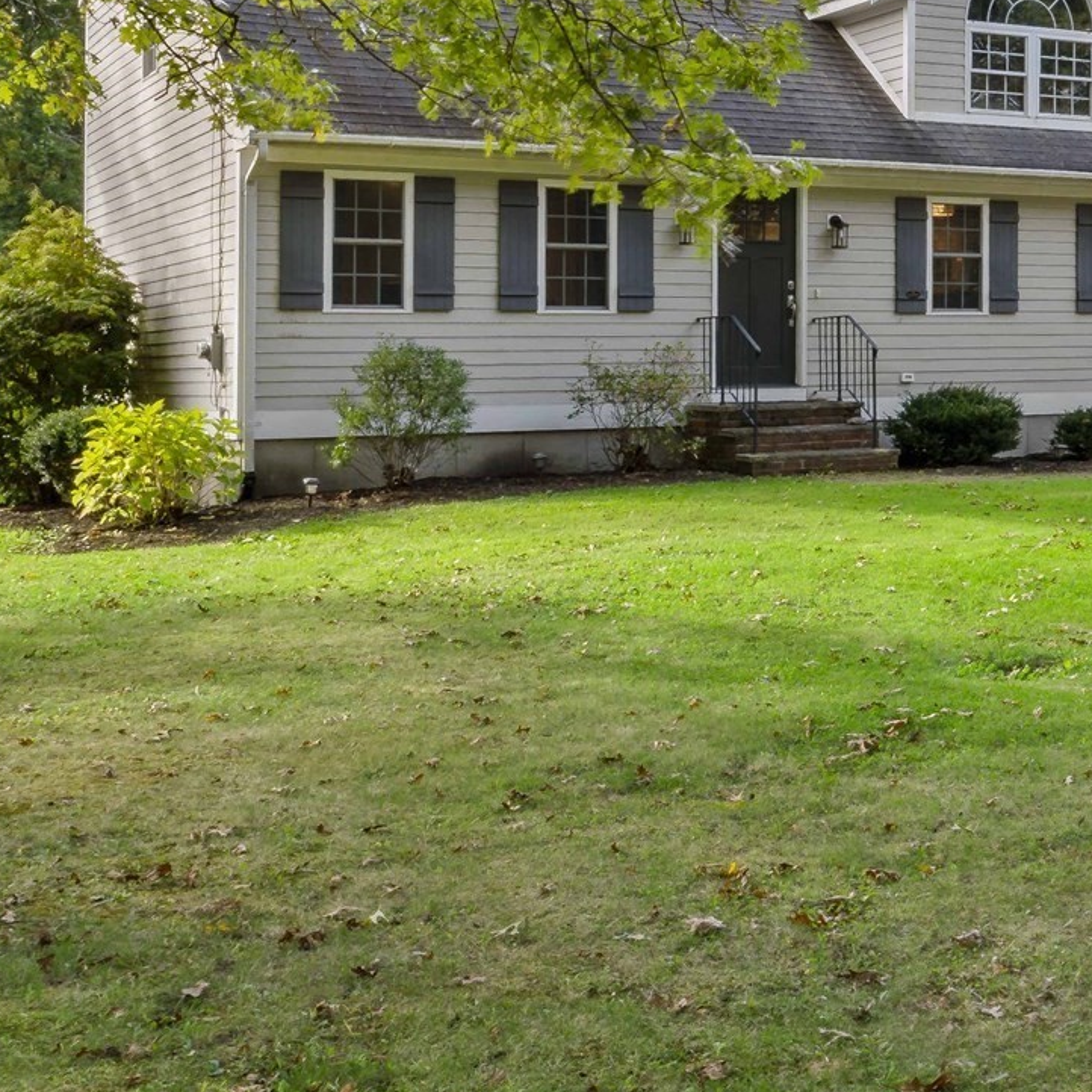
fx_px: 1892
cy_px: 273
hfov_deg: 31.0
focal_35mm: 53
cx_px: 951
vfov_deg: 31.6
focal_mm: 22
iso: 100
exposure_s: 1/2.5
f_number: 22
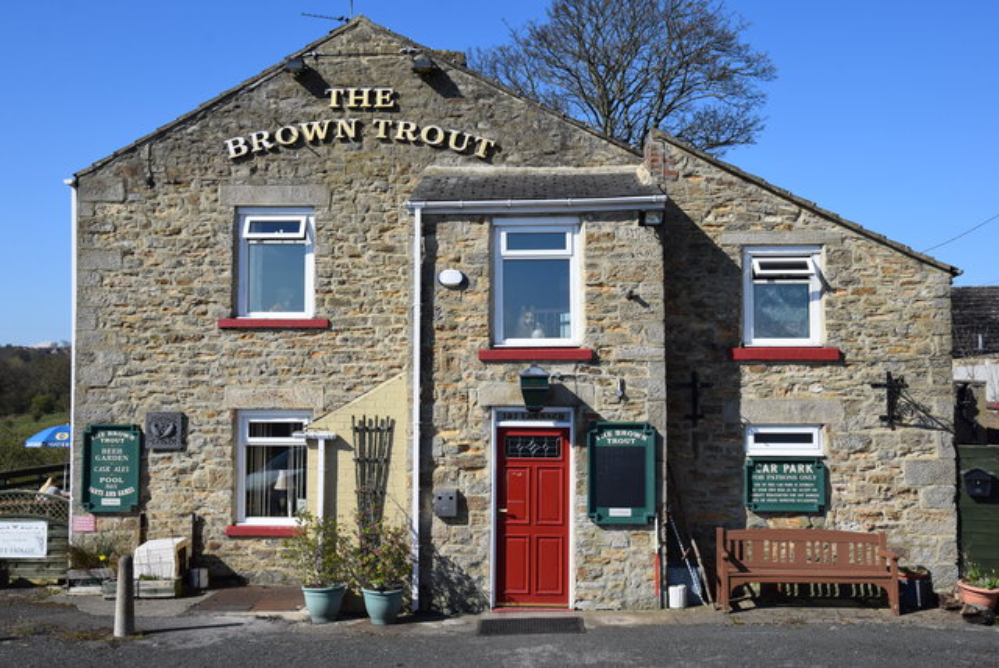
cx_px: 500
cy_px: 334
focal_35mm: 38
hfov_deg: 51.2
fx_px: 1042
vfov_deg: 35.6
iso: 200
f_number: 10
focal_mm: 25
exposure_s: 1/400
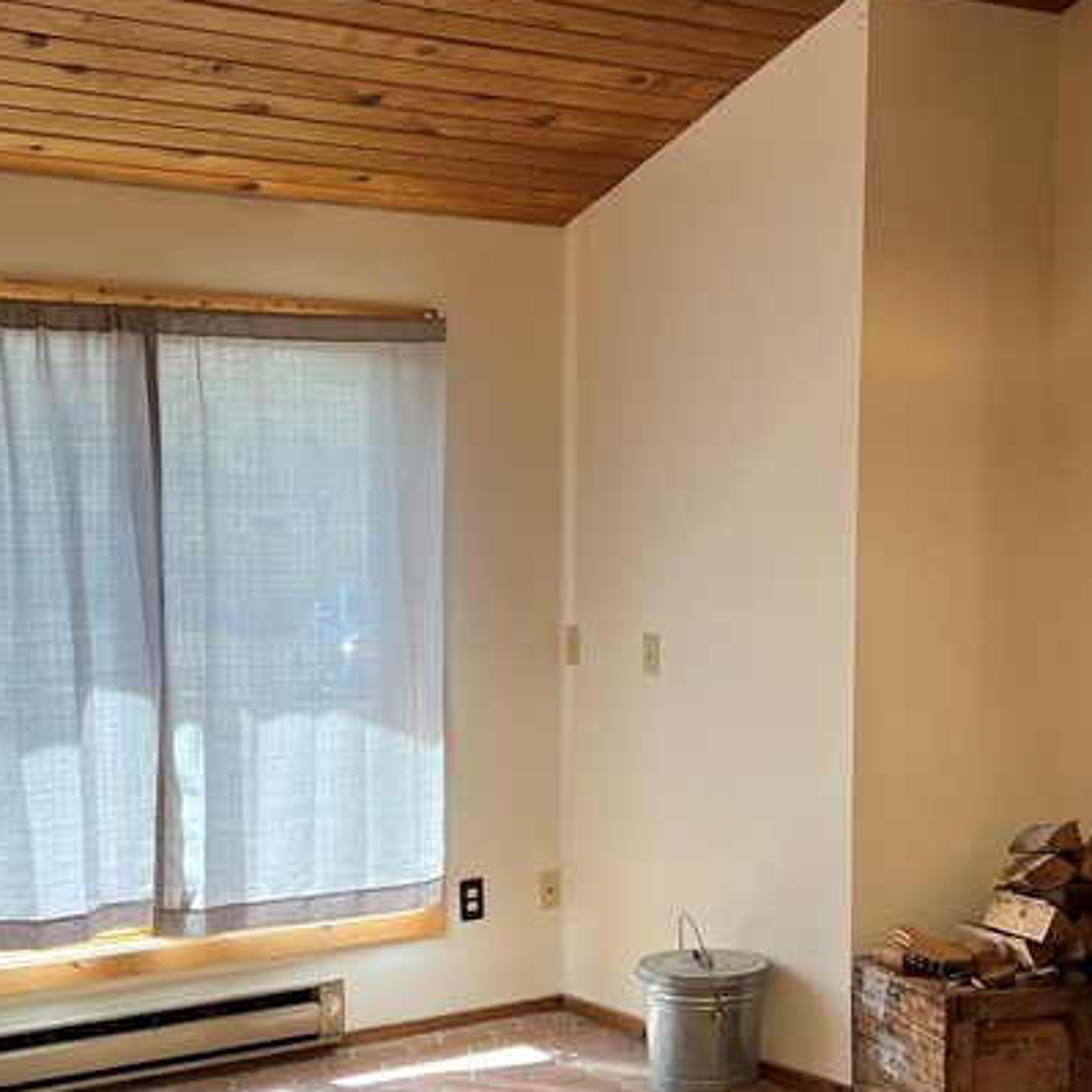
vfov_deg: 29.0
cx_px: 599
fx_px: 2106
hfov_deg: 29.1
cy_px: 687
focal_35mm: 59
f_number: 1.5
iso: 64
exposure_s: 1/120
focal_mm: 5.7
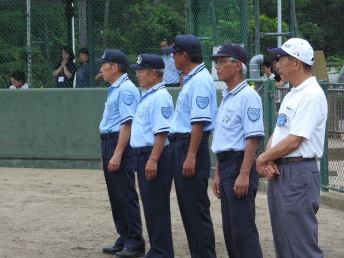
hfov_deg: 13.2
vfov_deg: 9.9
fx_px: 1491
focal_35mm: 150
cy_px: 129
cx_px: 172
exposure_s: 1/320
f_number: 5.2
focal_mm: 26.9
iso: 100
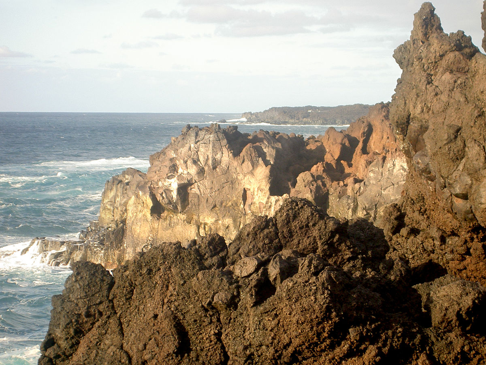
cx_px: 243
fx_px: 1432
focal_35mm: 102
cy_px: 182
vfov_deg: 14.5
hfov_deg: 19.3
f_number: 4.9
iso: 50
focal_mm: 16.8
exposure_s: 1/125
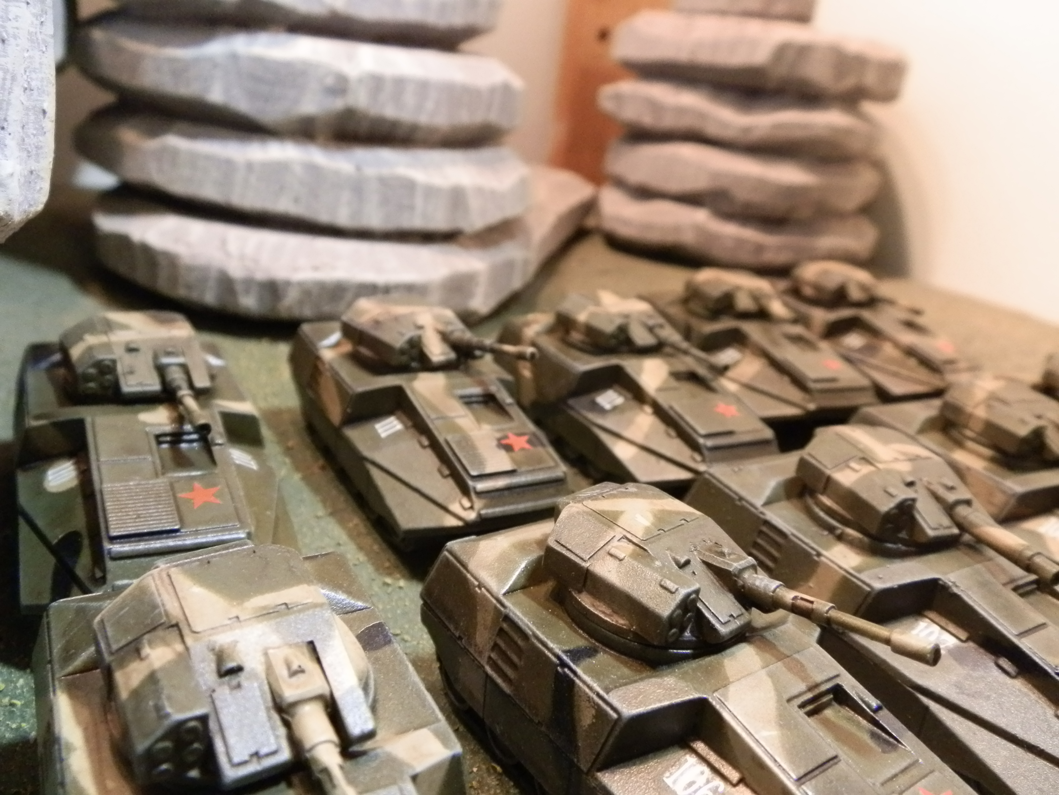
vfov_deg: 49.7
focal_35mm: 28
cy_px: 398
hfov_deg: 63.4
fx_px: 857
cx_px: 530
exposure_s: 1/30
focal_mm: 5
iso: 400
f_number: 3.1
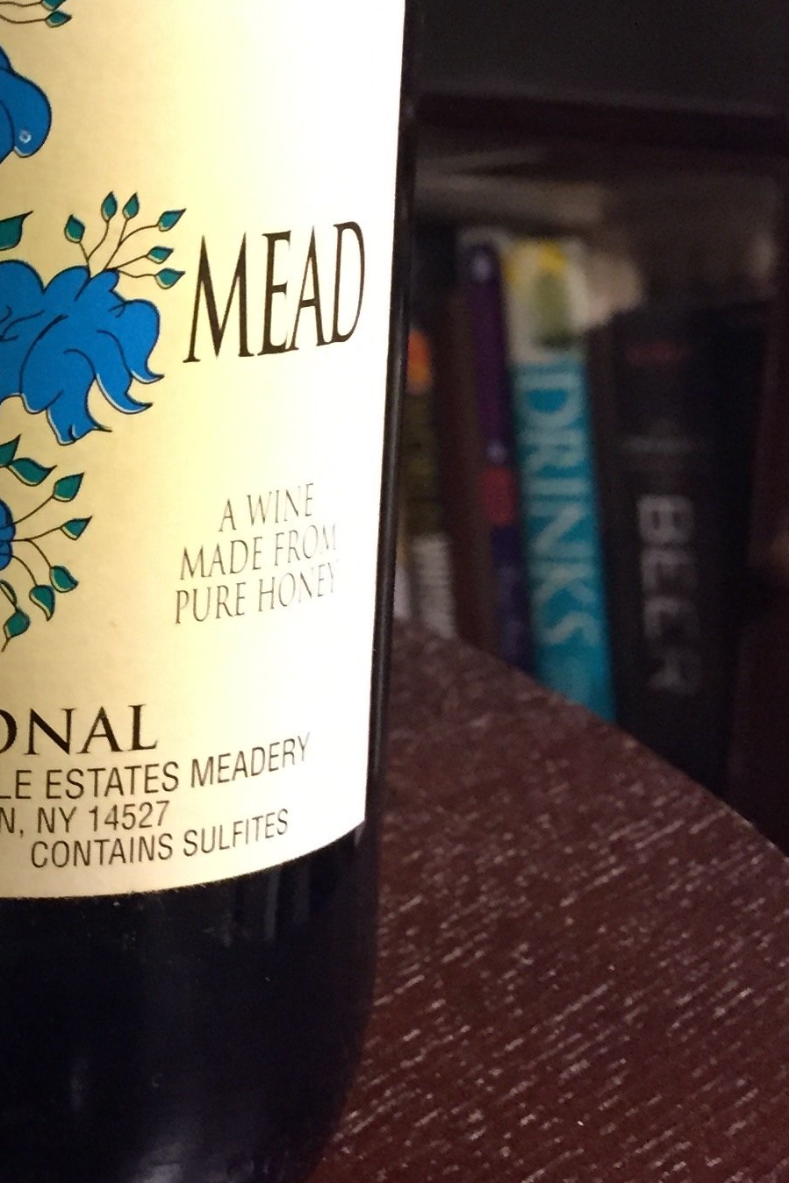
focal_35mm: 73
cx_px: -514
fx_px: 2400
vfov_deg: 27.4
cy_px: 324
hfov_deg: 16.4
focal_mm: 4.15
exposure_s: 1/20
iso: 250
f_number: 2.2
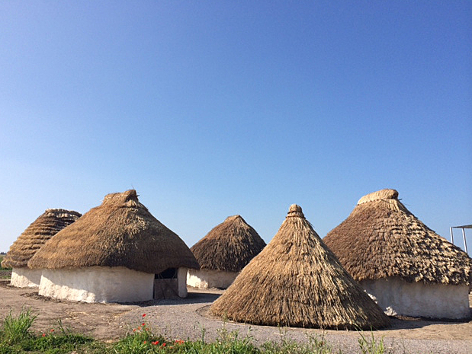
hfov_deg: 58.3
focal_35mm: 31
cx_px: 230
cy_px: 179
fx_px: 423
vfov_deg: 45.5
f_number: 2.2
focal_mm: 4.12
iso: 40
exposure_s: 1/2415
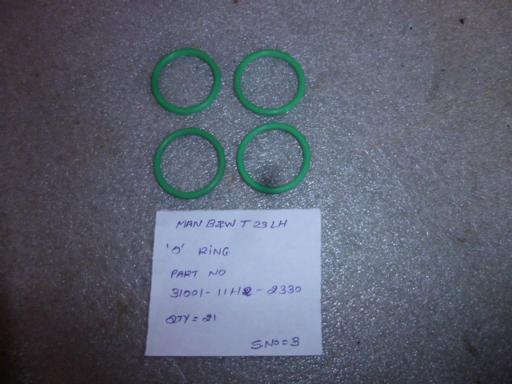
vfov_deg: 54.9
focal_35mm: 25
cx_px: 256
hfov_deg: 69.4
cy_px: 192
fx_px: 370
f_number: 3.1
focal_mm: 4.5
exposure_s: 1/60
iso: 200
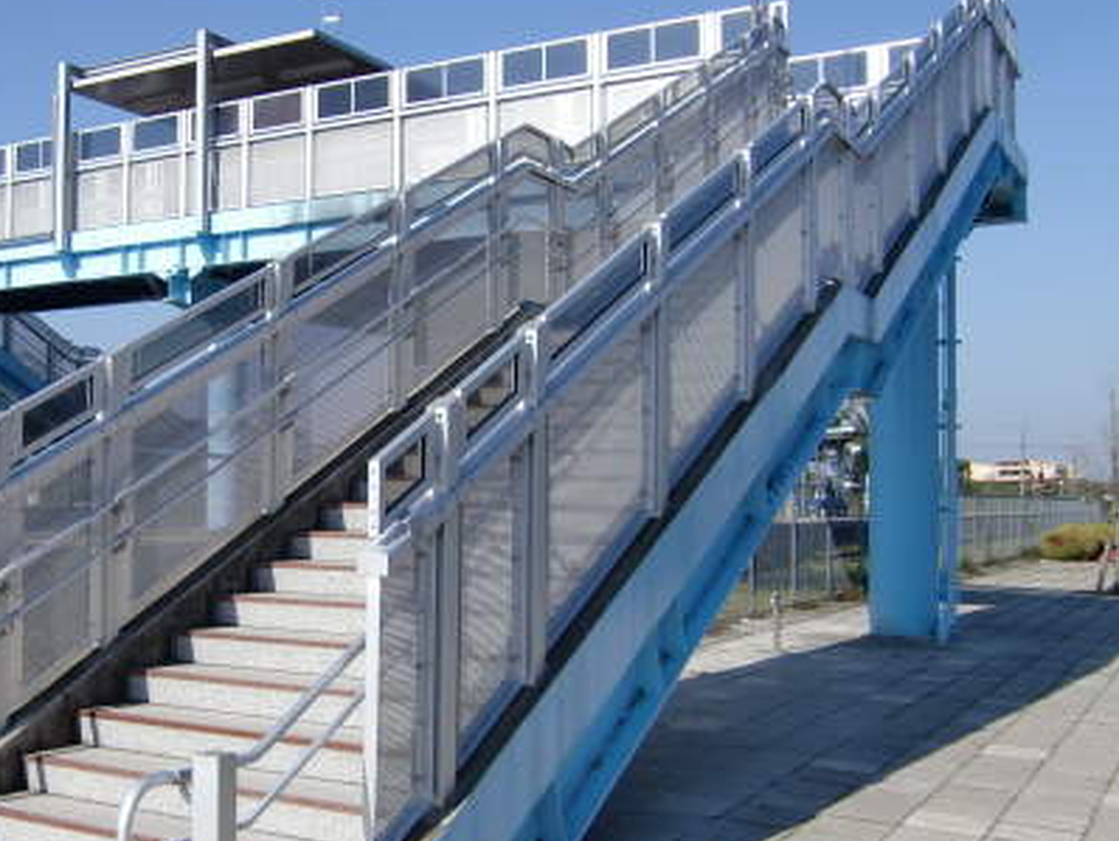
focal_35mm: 45
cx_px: 343
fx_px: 1456
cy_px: 478
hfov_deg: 41.3
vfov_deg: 32.2
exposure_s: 1/200
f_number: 7
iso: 64
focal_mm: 4.9
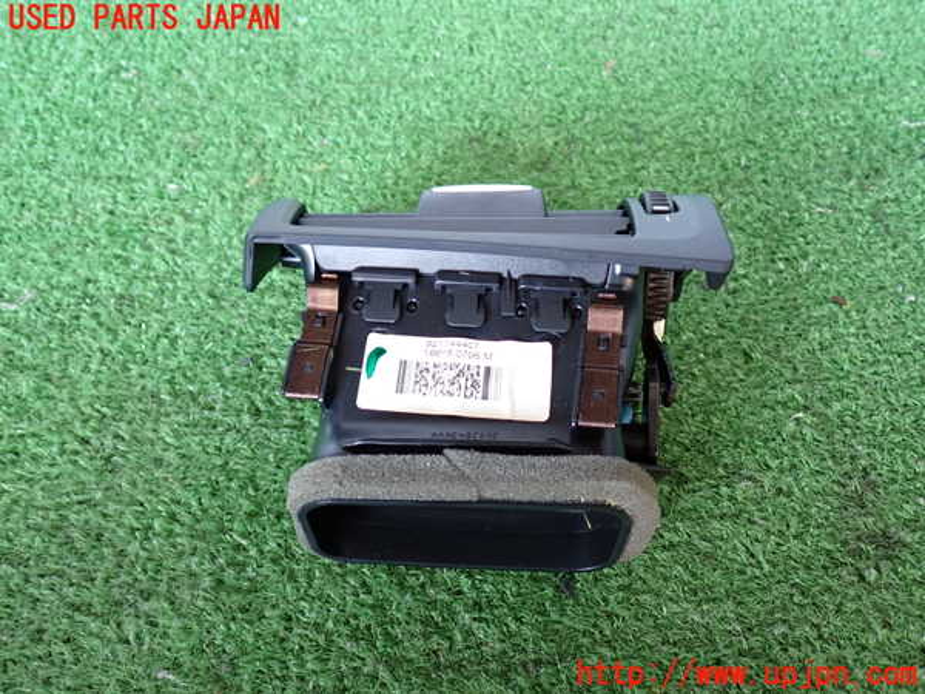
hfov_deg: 56.8
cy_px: 347
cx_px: 462
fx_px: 855
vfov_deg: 44.2
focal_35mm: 32
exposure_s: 1/30
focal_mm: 5.79
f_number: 2.4
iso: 320
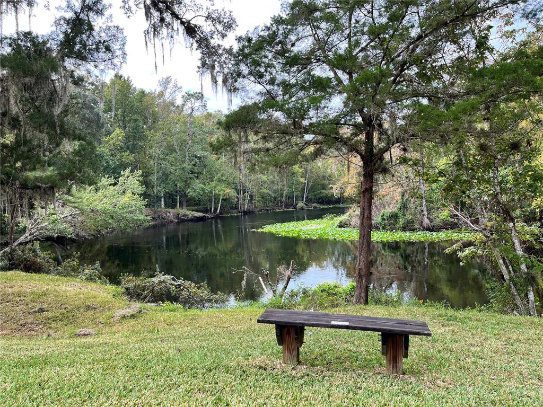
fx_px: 408
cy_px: 204
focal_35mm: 26
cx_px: 272
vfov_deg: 53.1
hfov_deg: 67.3
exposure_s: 1/710
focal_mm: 5.1
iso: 50
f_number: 1.6
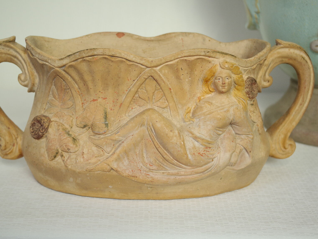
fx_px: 533
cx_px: 147
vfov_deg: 25.2
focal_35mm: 58
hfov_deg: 33.2
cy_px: 119
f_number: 6.3
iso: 400
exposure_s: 1/30
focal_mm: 35
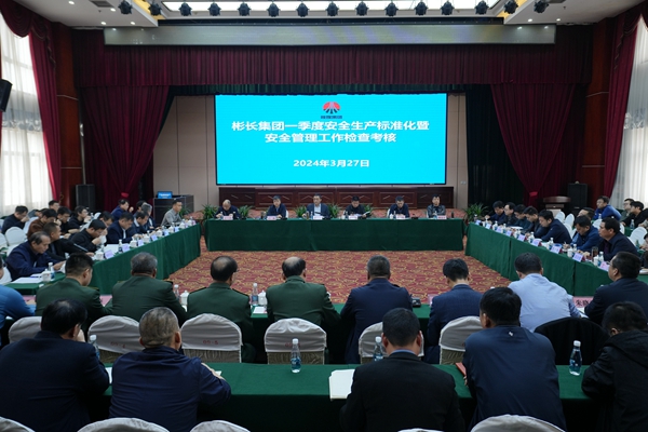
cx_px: 324
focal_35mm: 28
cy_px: 216
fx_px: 504
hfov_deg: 65.5
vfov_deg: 46.4
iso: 400
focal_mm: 28
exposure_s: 1/60
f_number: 4
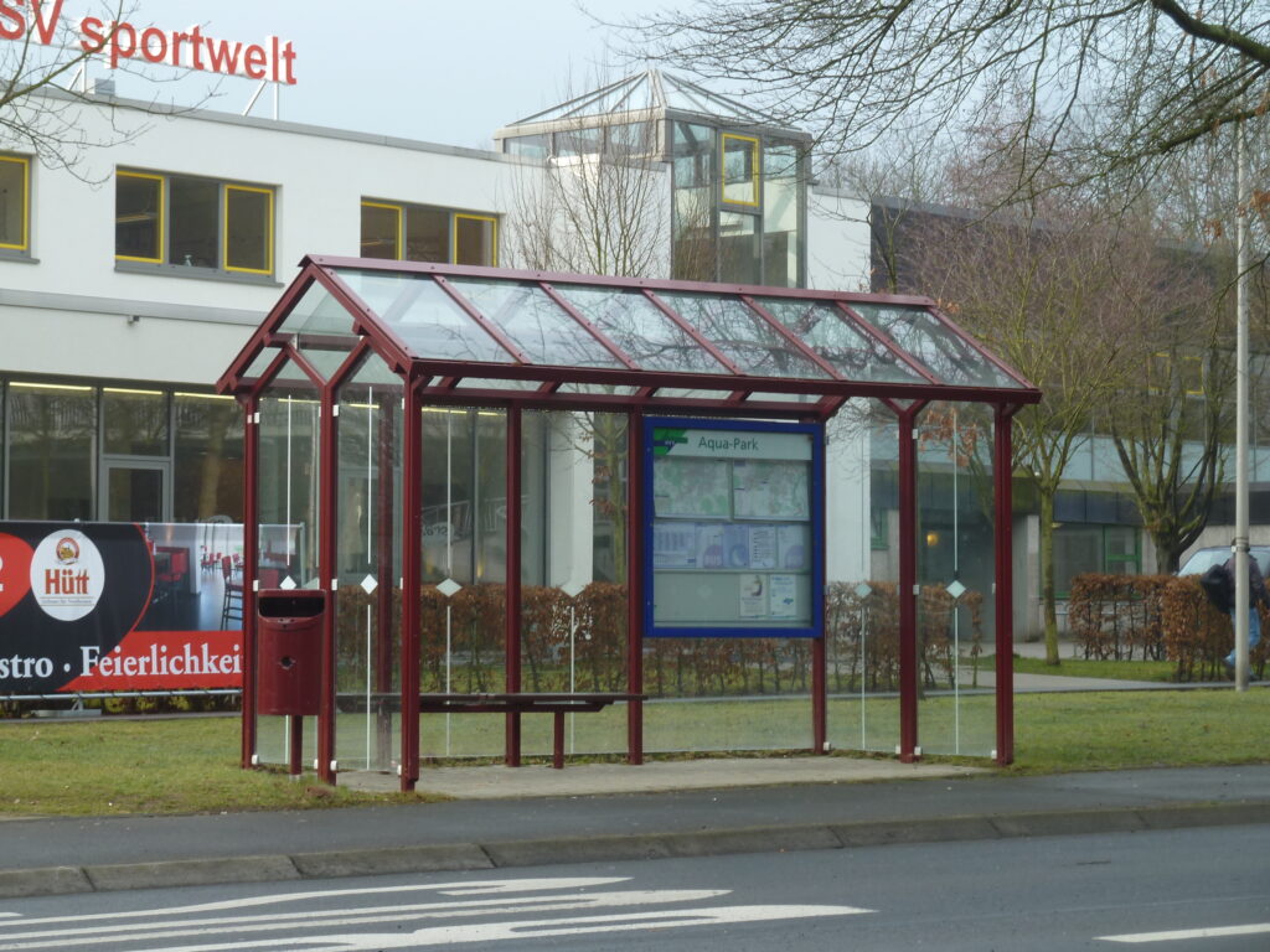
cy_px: 476
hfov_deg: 20.4
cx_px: 635
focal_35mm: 96
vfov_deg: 15.4
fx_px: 3522
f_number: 4.3
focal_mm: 15.8
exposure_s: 1/100
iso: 80
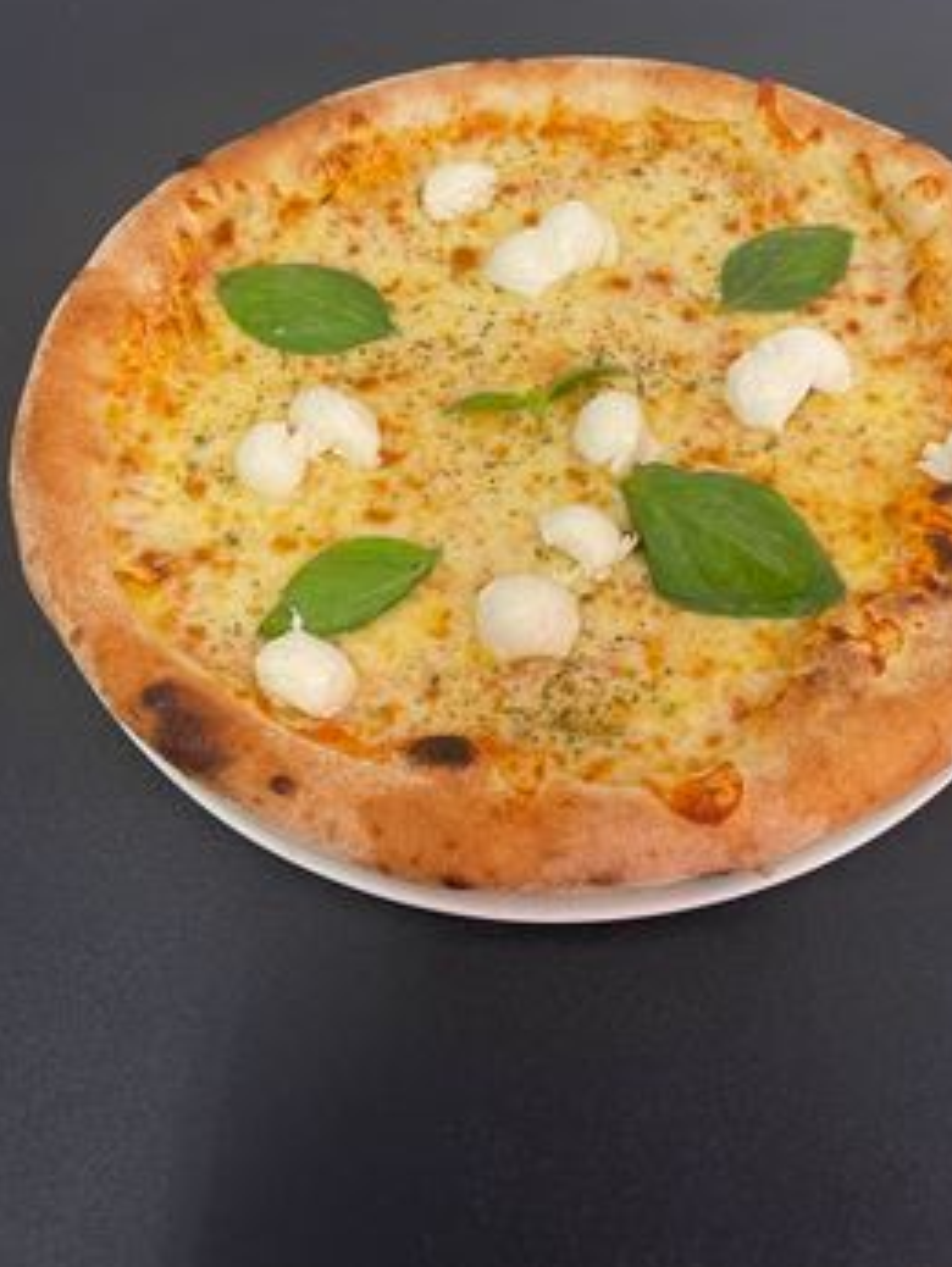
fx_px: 1172
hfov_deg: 44.1
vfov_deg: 56.4
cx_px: 553
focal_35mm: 32
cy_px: 520
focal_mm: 5.1
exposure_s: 1/50
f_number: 1.6
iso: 80
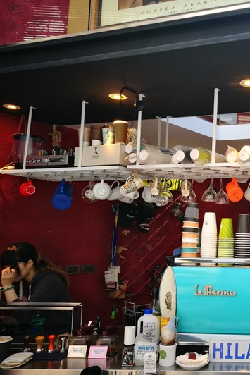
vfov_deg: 50.7
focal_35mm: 38
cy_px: 190
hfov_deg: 32.3
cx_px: 249
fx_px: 396
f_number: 2.2
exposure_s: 1/40
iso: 160
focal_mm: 4.5
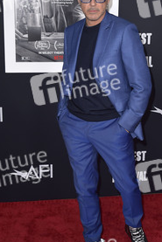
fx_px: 351
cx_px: 101
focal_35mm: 52
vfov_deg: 38.2
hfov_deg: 25.9
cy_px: 128
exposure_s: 1/200
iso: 500
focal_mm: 36
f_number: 6.3
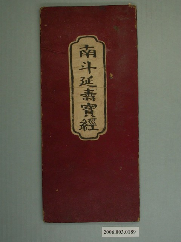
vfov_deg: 34.9
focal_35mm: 55
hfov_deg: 26.6
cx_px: 90
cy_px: 121
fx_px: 383
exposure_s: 1/30
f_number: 4.3
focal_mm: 11.5
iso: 100
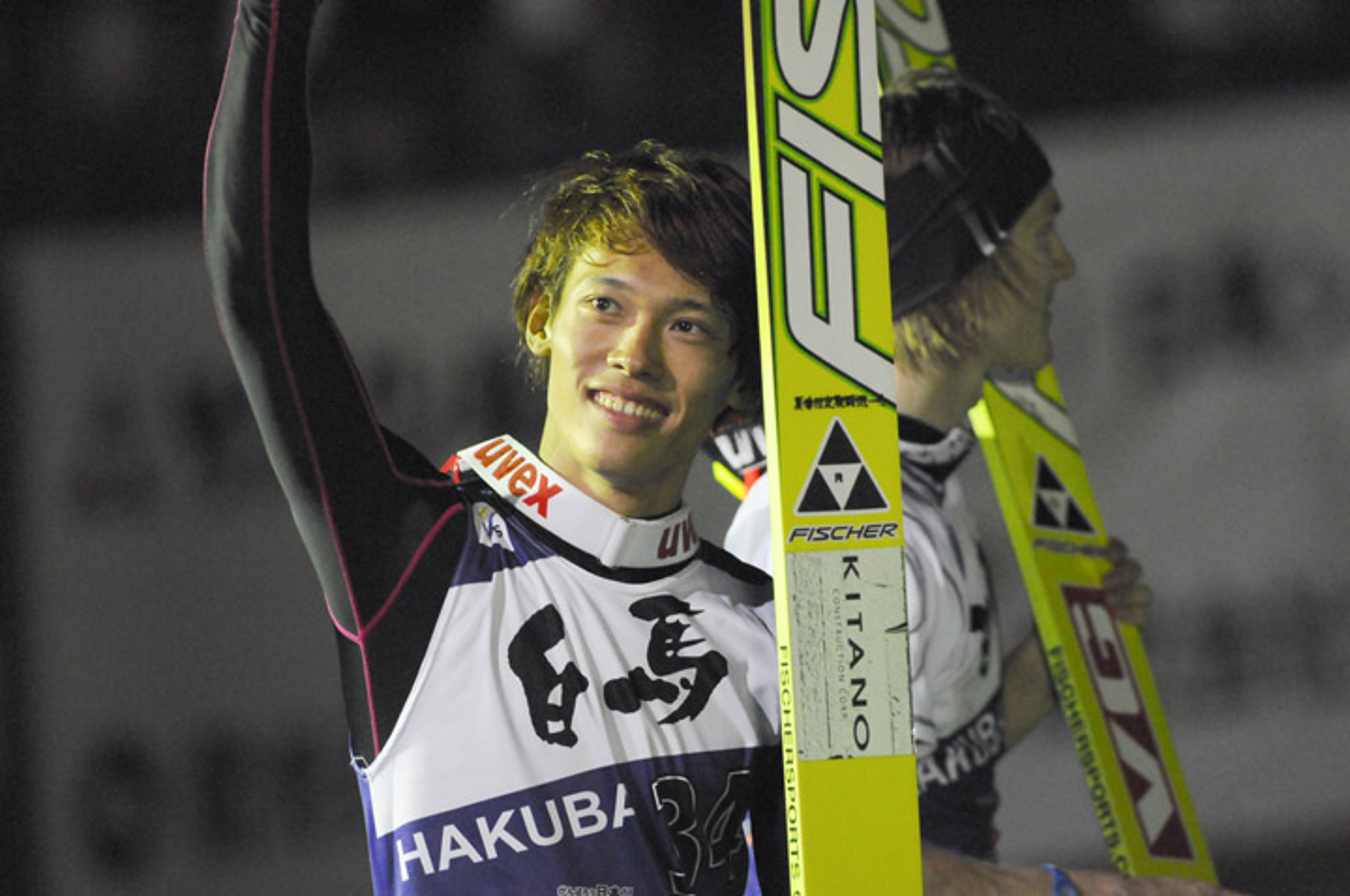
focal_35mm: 750
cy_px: 448
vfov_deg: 1.8
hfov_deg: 2.8
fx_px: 28087
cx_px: 675
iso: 3200
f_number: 4
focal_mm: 500
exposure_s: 1/320
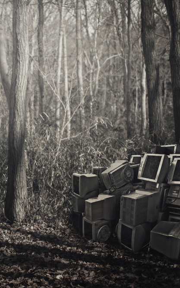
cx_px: -34
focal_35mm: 77
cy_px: 144
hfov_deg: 16.3
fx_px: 604
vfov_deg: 26.8
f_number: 2.8
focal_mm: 50
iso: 100
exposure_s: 1/1600
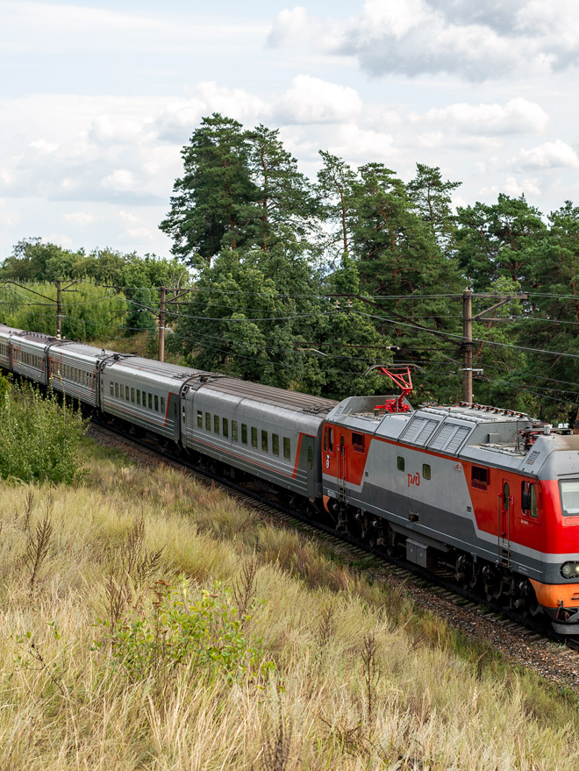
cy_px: 413
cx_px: 349
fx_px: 1827
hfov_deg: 18.0
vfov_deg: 23.8
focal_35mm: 82
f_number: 4
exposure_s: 1/640
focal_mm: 50
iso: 100
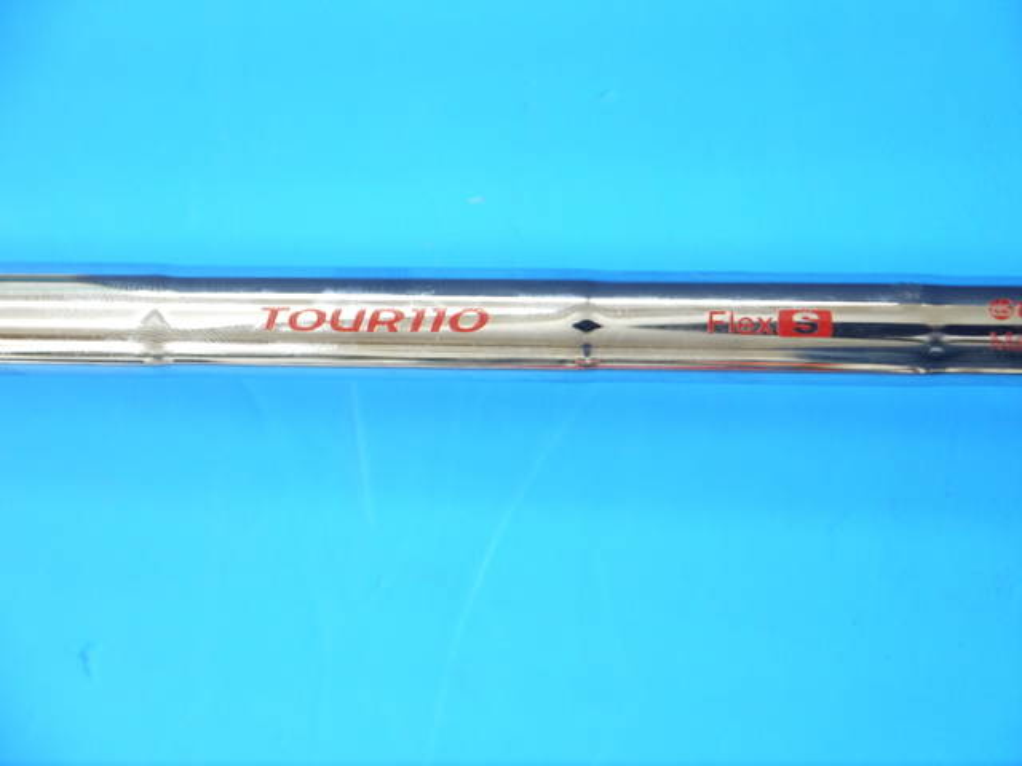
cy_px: 383
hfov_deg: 23.3
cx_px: 511
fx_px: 2480
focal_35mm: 84
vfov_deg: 17.6
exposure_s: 1/60
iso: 800
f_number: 5.6
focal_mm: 42
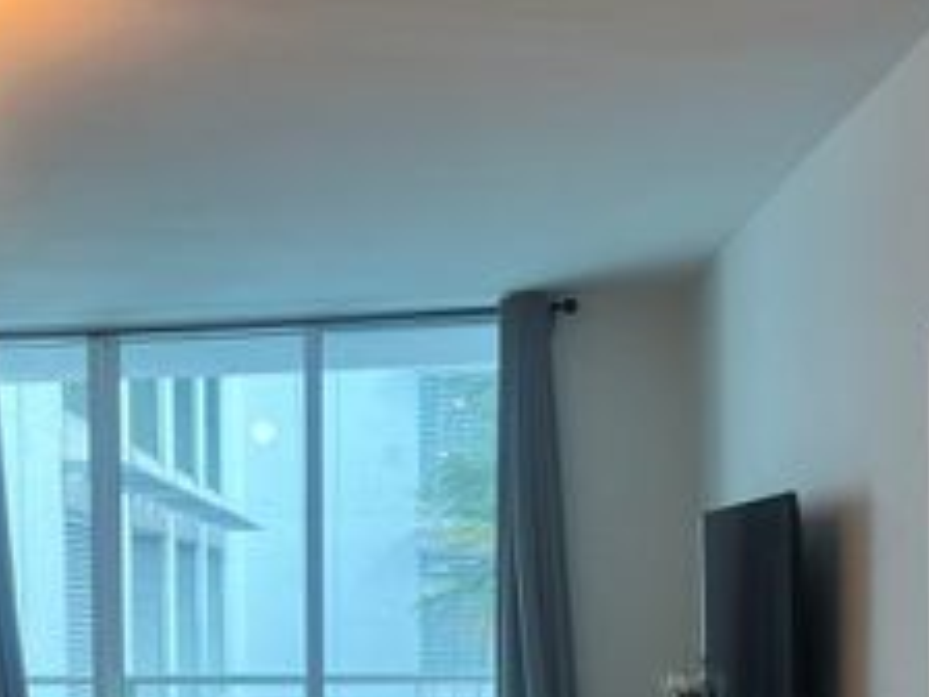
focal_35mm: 58
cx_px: 124
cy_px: 641
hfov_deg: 31.9
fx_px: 1557
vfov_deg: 24.4
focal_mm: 5.7
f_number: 1.5
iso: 80
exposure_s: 1/62
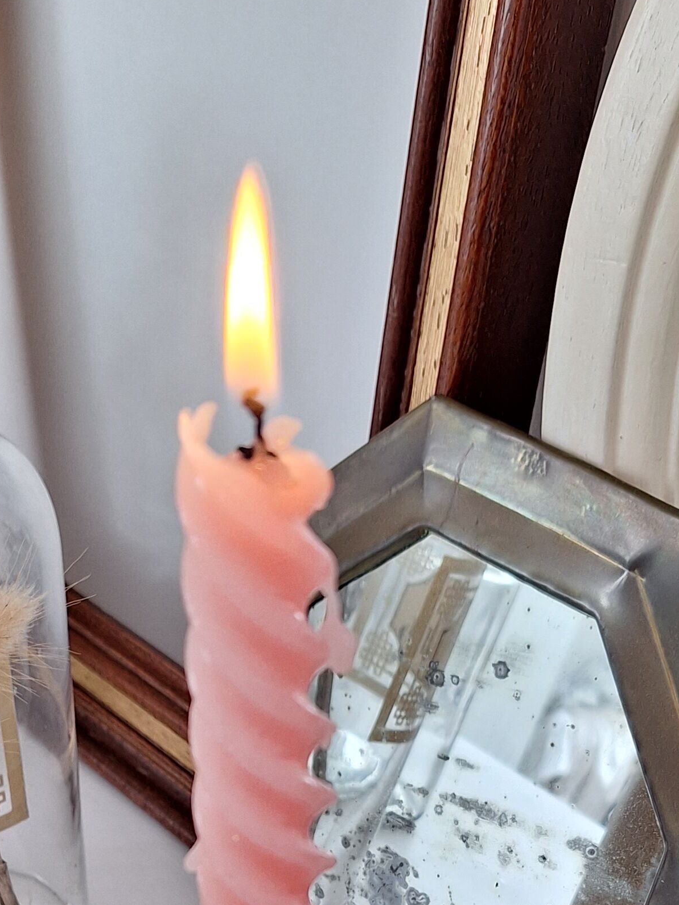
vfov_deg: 28.7
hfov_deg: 24.7
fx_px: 1543
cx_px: 254
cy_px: 1062
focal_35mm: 59
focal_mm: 5.54
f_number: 1.8
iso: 40
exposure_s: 1/100
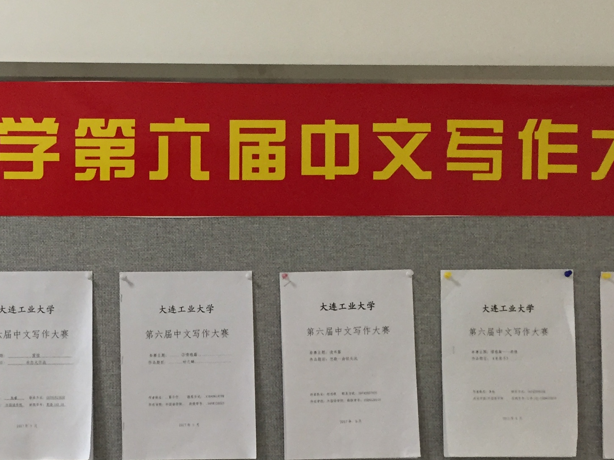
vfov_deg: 22.4
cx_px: 116
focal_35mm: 65
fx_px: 1153
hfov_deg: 29.1
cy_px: 334
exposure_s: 1/33
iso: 160
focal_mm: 4.15
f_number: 2.2
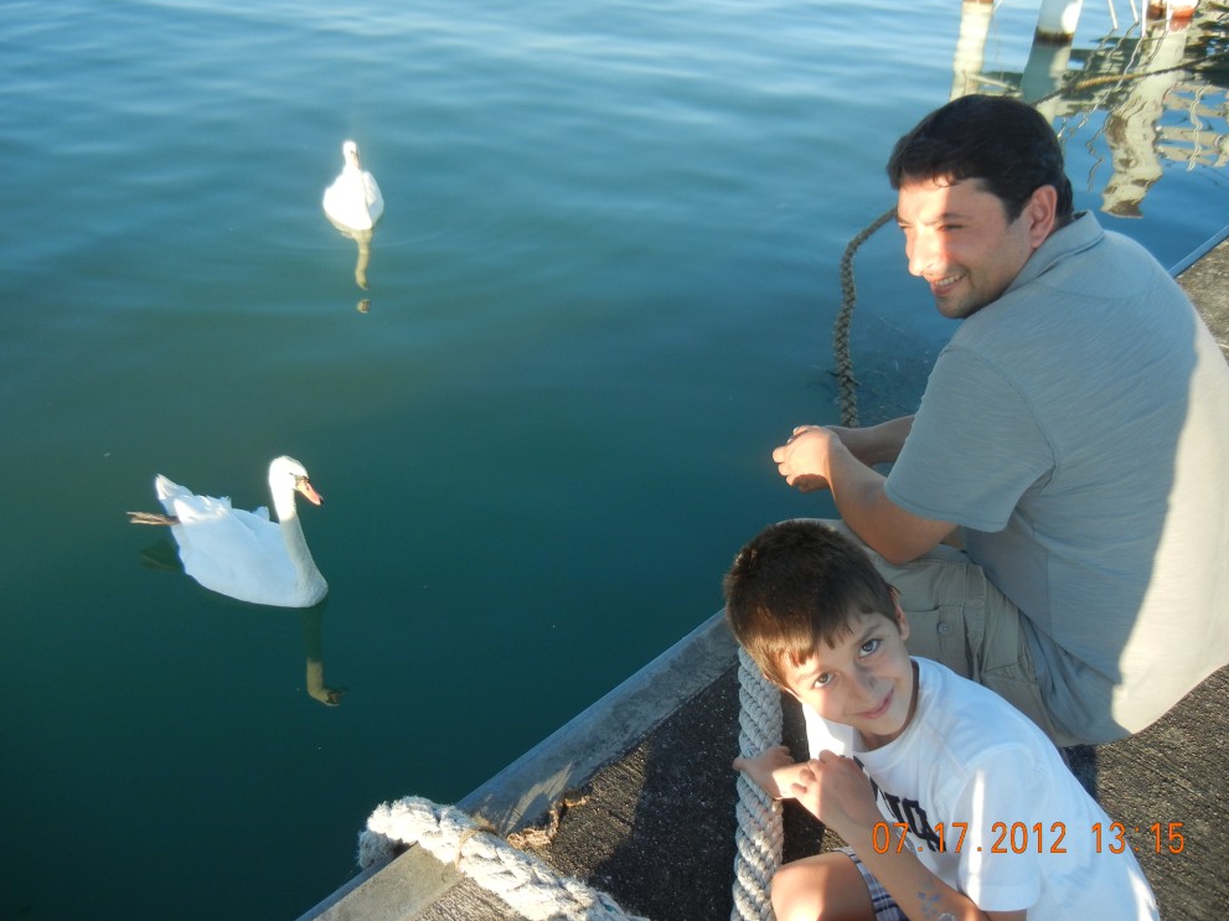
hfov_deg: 58.4
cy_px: 461
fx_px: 1100
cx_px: 628
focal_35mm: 31
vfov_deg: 45.4
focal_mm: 5.4
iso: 160
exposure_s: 1/333
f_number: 3.5
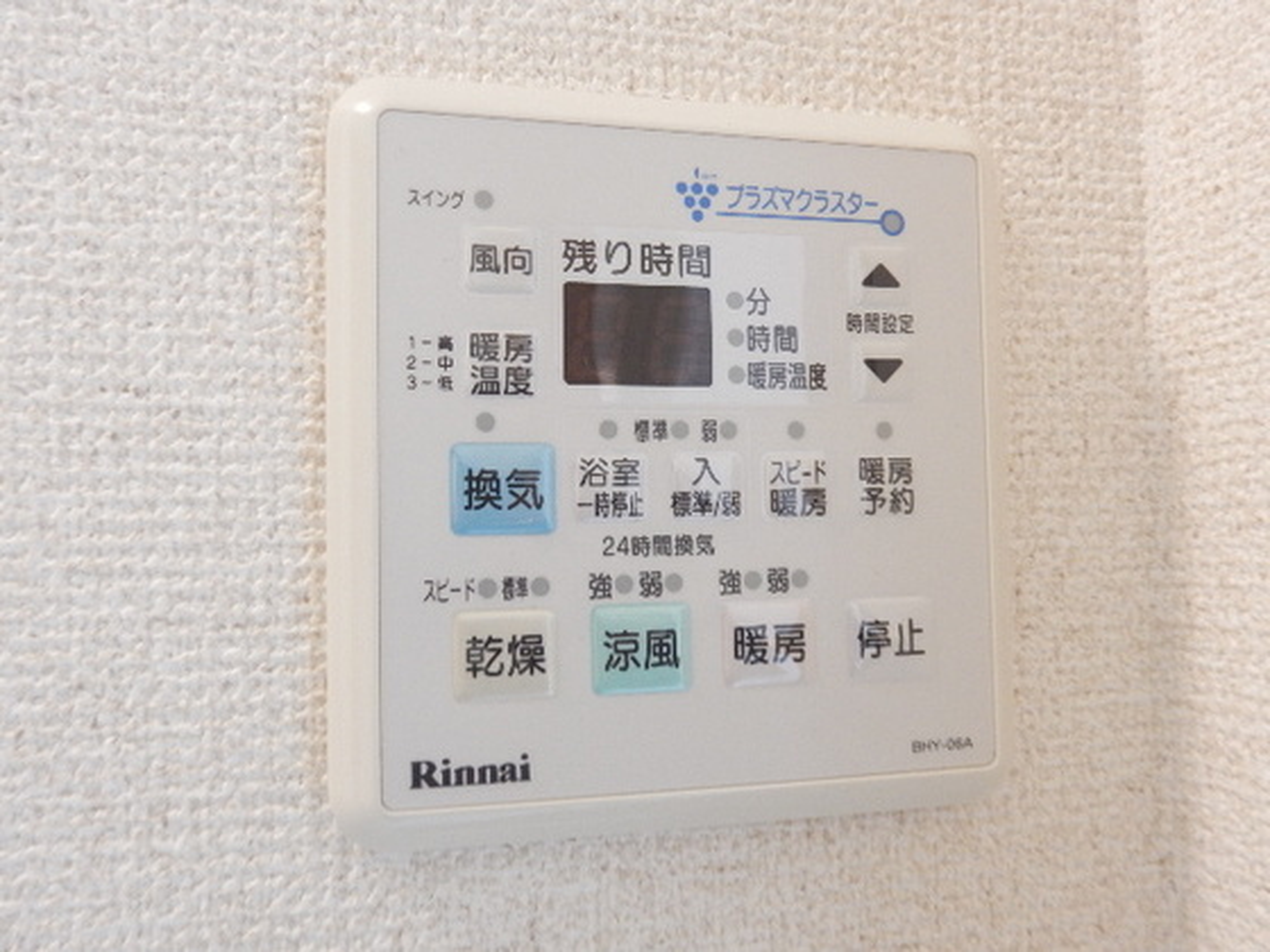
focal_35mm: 30
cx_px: 635
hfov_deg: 60.0
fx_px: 1101
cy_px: 476
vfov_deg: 46.8
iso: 400
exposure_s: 1/13
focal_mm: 5.4
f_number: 4
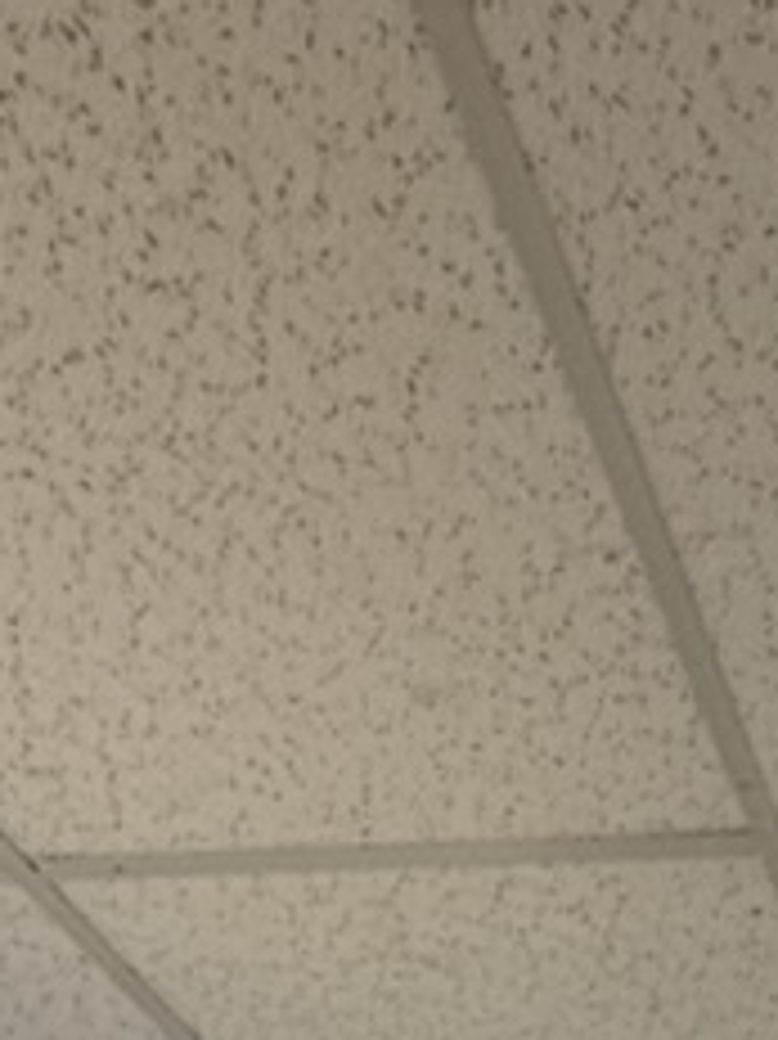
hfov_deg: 20.0
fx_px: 1860
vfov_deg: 17.7
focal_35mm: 62
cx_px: 1201
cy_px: 2211
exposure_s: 1/100
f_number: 2.2
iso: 250
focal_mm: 2.22
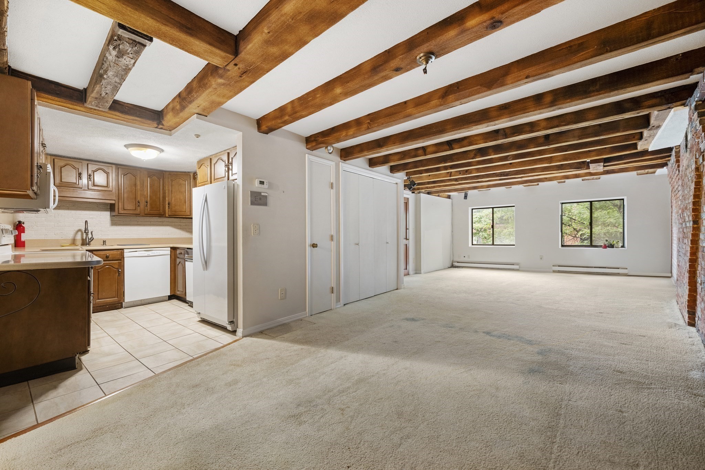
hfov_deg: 100.4
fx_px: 294
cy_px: 235
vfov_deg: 77.3
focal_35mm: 15
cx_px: 352
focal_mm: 15
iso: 640
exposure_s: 1/2.5
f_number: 7.1
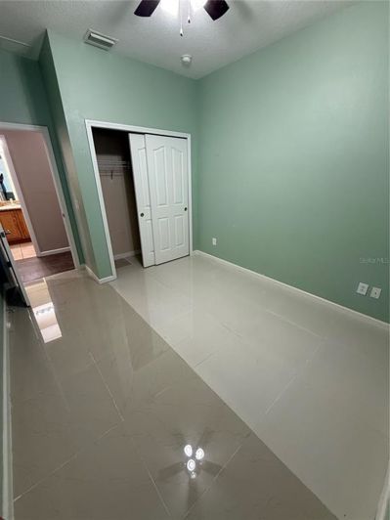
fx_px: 210
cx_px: 195
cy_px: 260
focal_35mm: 14
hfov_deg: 85.7
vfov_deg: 102.1
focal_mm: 2.22
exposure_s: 1/60
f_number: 2.2
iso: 320
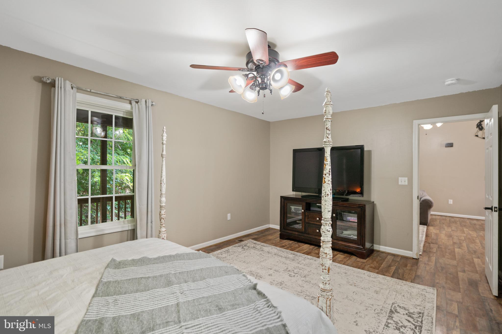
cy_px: 167
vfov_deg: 73.7
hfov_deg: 96.7
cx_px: 251
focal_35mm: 16
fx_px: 223
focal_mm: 16
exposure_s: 1/13
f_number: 4
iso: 250
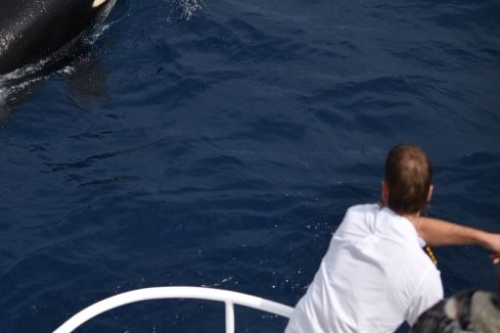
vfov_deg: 14.5
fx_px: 1305
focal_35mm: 94
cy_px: 105
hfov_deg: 21.6
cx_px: 164
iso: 400
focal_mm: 60
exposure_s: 1/8000
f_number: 4.5
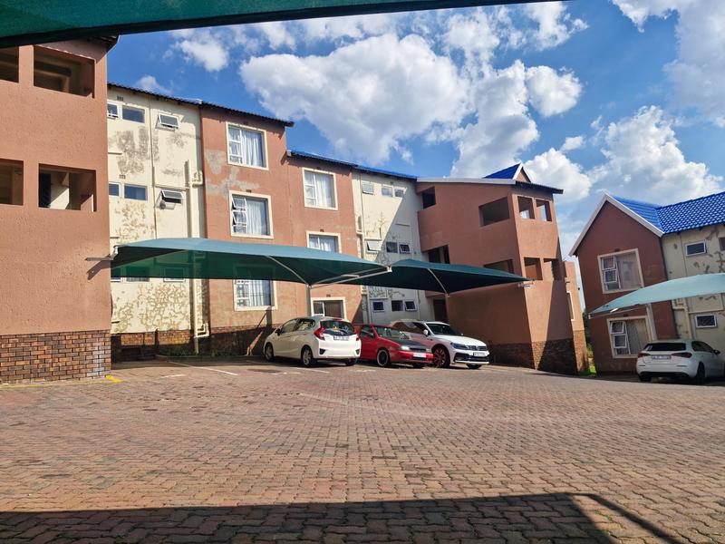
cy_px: 272
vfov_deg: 58.9
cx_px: 362
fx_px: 482
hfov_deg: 73.9
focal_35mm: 23
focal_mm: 5.54
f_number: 1.8
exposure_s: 1/2312
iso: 50
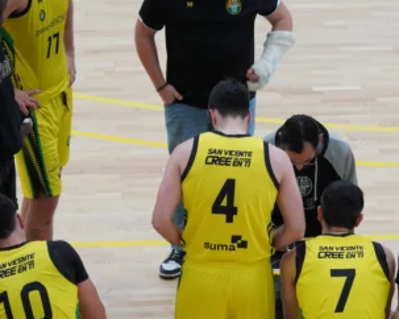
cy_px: 175
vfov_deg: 6.2
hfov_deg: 7.7
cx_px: 259
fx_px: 2950
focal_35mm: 250
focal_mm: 70
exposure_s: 1/100
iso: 320
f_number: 5.6
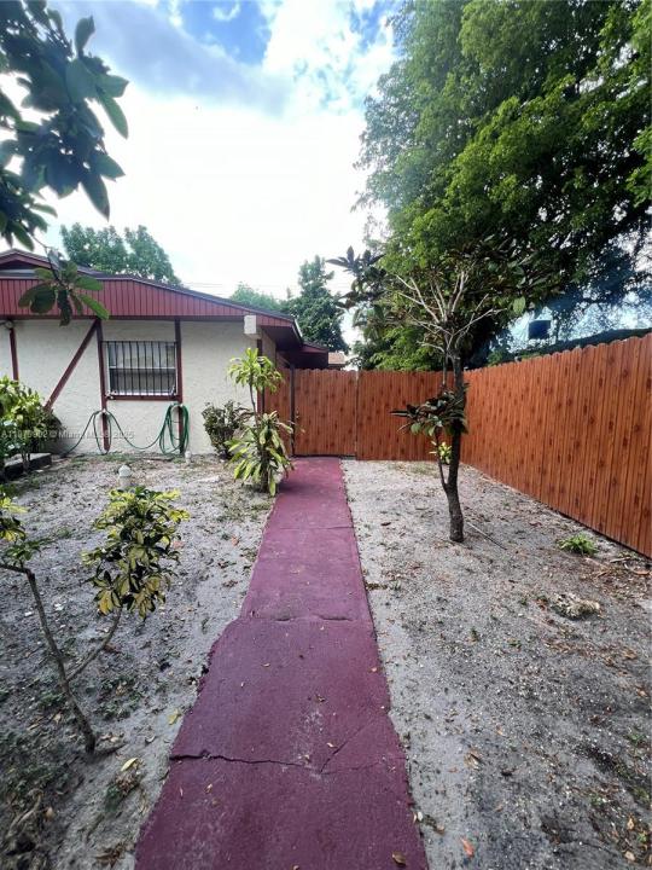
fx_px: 326
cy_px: 435
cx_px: 326
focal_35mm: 13
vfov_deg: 106.2
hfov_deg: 89.9
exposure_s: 1/108
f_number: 1.8
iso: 32
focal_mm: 1.57
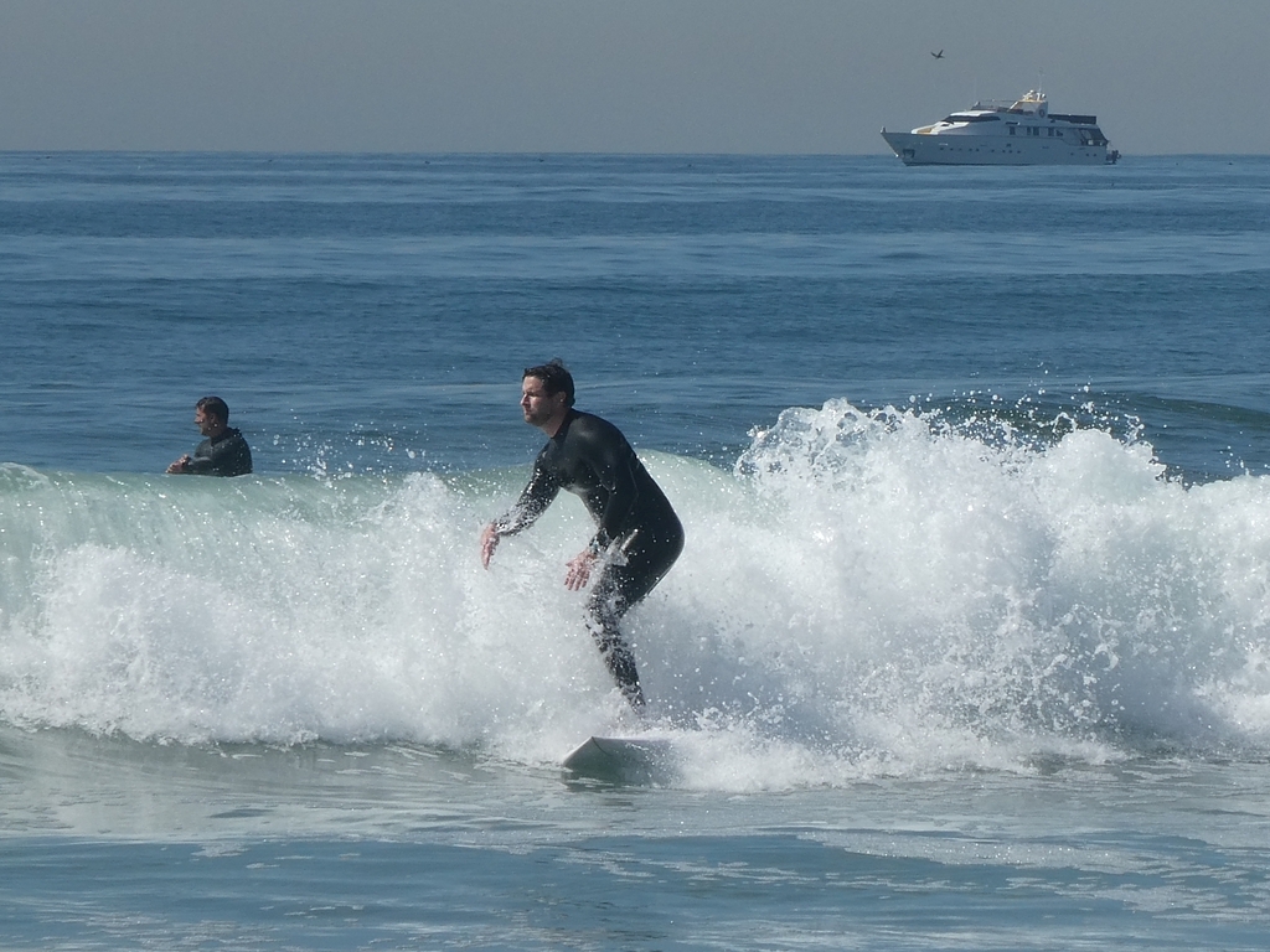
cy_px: 476
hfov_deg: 8.6
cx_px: 635
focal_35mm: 231
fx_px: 8475
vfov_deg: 6.4
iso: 80
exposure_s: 1/800
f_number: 5.6
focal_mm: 41.4
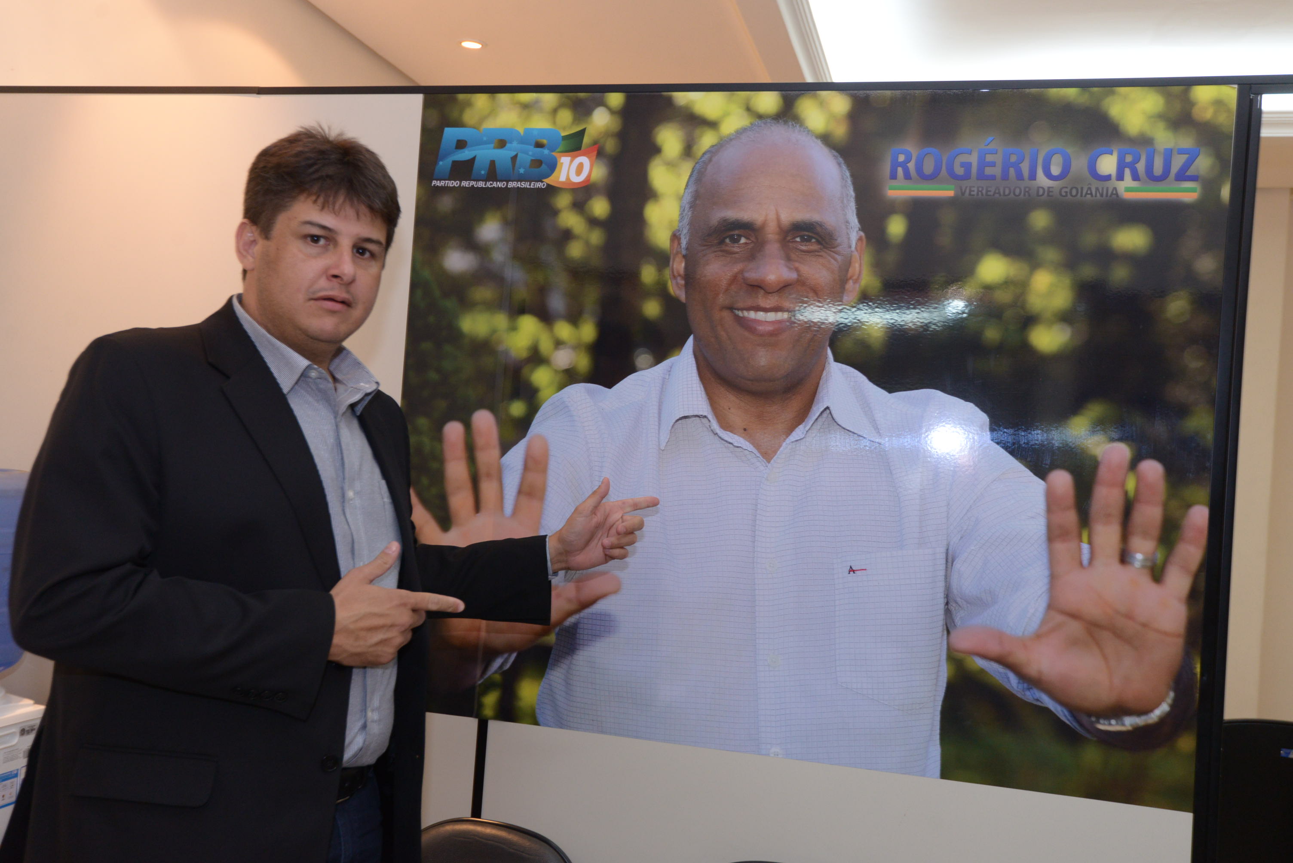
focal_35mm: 35
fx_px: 1257
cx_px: 646
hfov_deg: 54.4
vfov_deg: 37.9
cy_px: 432
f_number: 5.6
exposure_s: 1/60
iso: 1600
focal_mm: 35
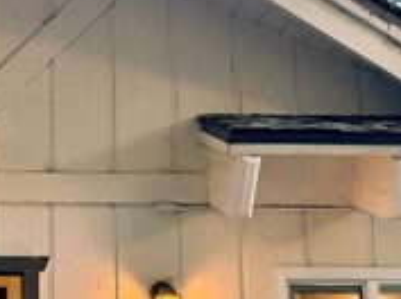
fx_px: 1006
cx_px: -138
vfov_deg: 16.7
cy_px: 272
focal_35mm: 87
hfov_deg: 20.4
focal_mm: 6.76
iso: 200
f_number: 1.78
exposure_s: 1/122
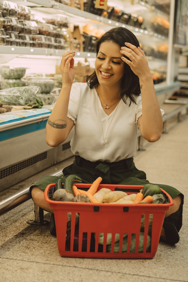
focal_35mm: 75
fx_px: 587
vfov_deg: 27.0
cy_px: 141
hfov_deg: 18.2
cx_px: 94
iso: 400
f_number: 2.5
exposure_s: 1/160
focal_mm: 50
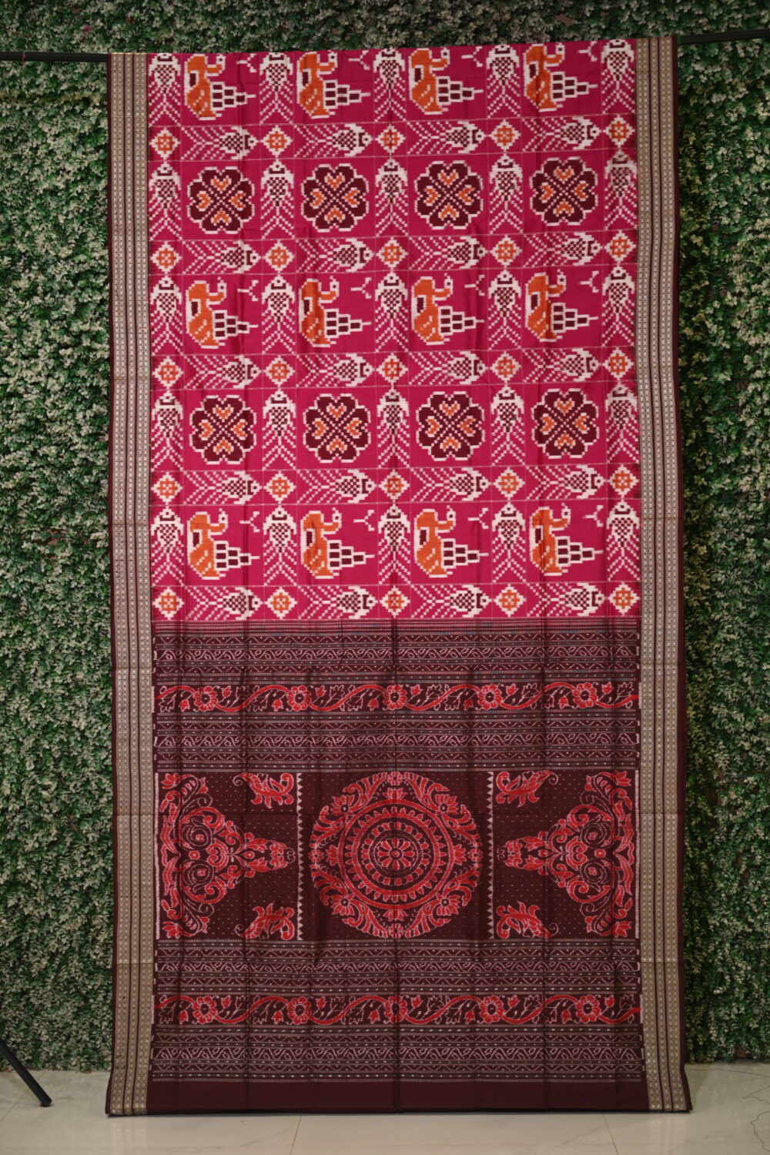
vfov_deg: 36.9
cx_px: 385
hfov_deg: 25.1
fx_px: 1732
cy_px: 578
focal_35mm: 54
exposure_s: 1/125
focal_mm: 54
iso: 320
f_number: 4
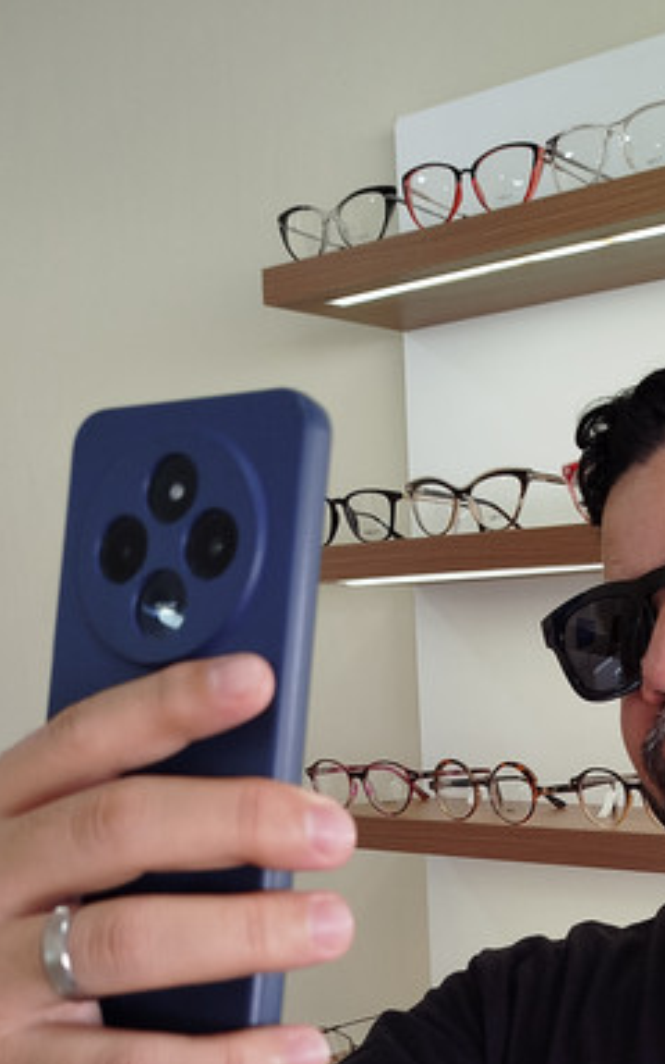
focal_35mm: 53
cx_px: 601
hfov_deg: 23.7
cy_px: 906
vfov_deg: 36.4
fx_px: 1537
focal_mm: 5.31
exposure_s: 1/60
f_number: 1.7
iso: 64
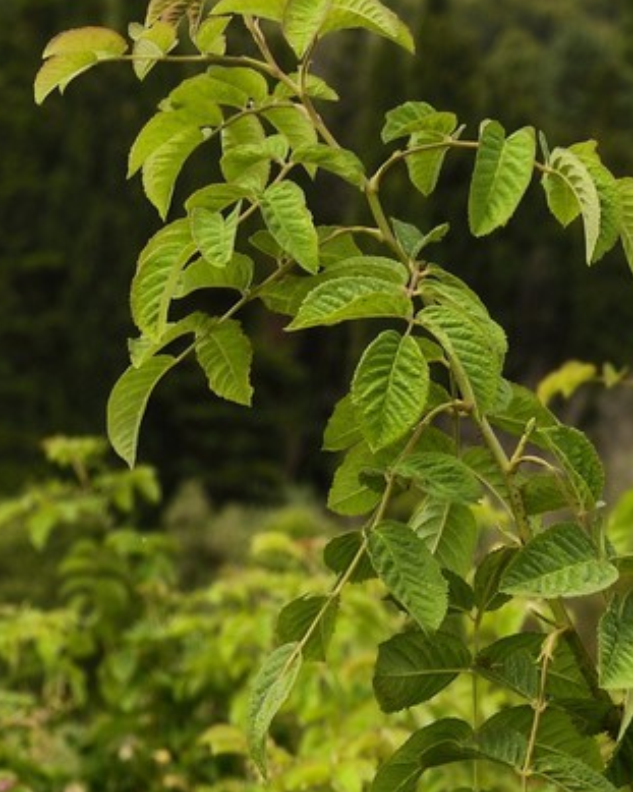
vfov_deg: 7.2
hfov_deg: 5.5
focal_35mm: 270
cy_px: 595
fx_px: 6325
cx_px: 1596
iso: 200
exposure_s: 1/200
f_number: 10
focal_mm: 70
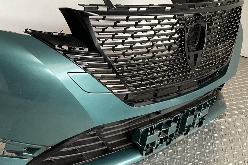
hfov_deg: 35.9
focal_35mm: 53
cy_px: 91
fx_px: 365
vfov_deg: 25.5
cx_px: 41
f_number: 1.8
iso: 64
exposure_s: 1/50
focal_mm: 3
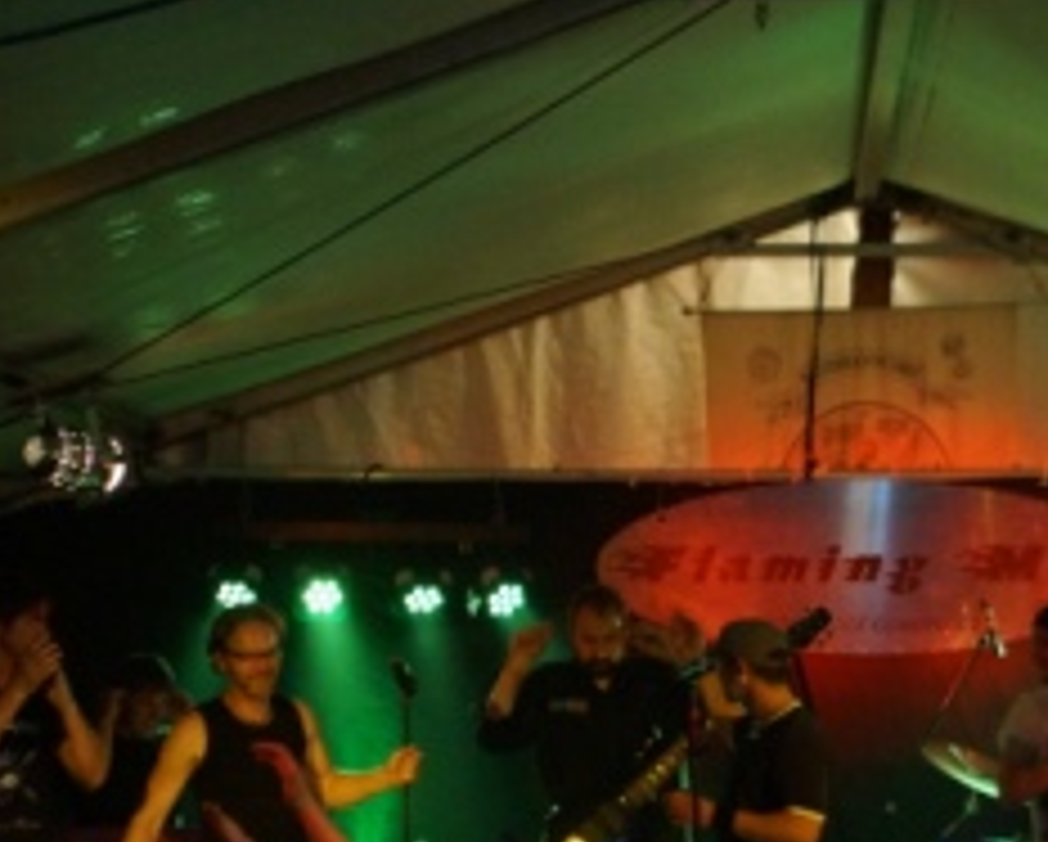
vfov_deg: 11.4
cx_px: 706
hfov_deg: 14.2
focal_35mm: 135
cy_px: 608
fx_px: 4193
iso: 3200
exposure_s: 1/100
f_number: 4.5
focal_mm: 50
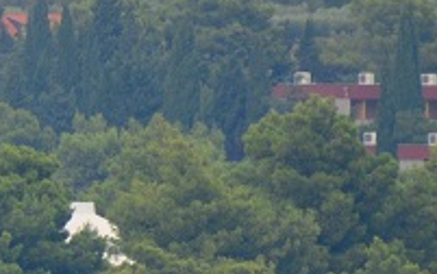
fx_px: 27070
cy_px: 497
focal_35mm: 2271
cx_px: -621
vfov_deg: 0.6
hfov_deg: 0.9
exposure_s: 1/1000
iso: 400
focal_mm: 300
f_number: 5.6
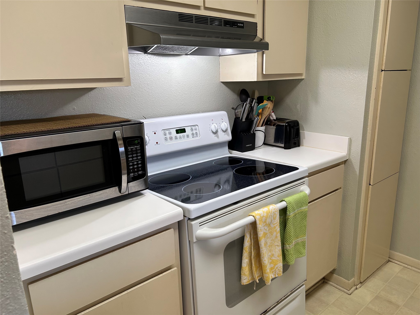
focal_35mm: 26
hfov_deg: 67.3
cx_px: 210
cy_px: 158
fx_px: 315
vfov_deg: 53.1
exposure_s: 1/120
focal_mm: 5.7
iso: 80
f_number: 1.5
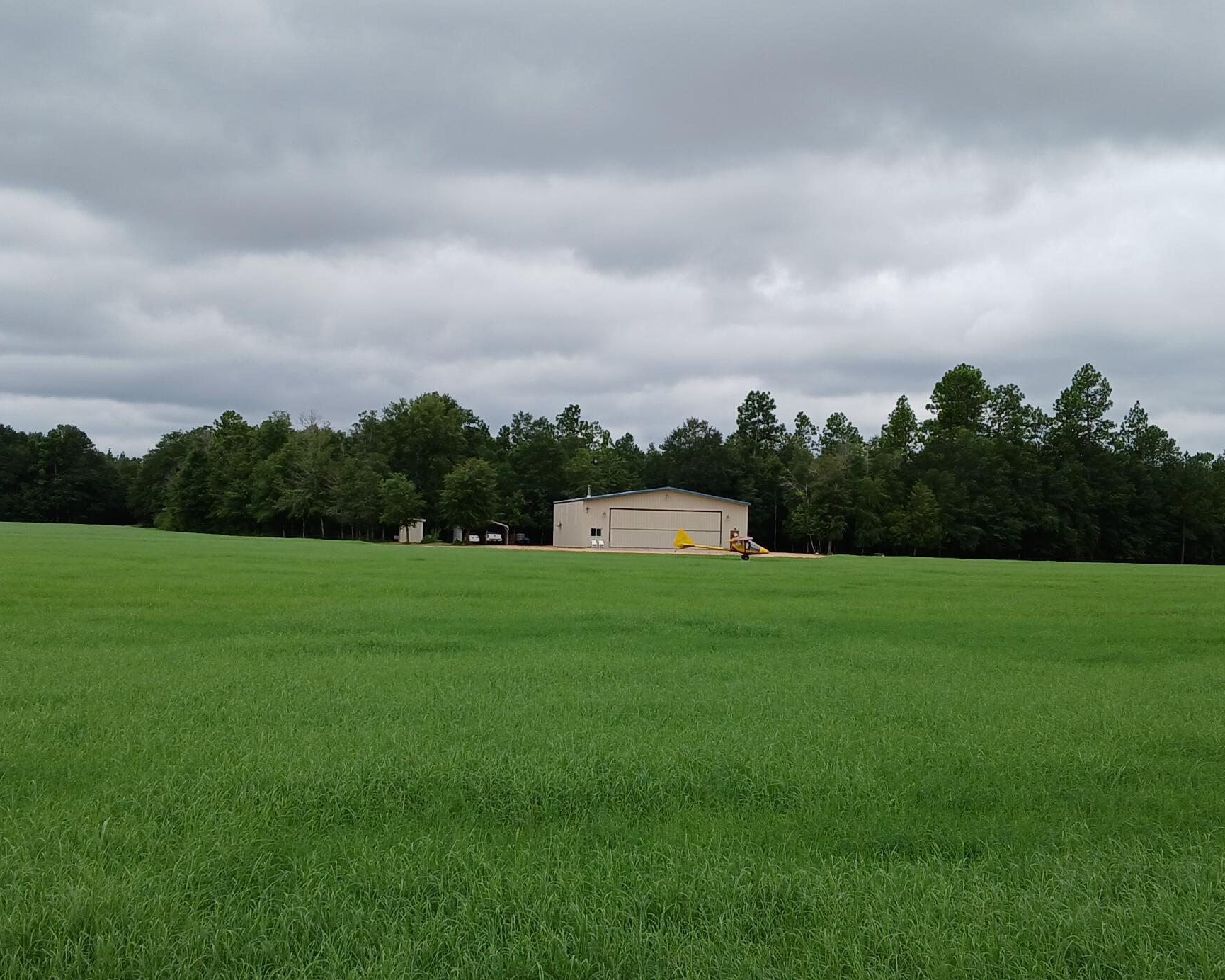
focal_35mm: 44
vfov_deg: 34.1
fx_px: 1595
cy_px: 504
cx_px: 606
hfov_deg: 42.0
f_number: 1.8
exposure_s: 1/642
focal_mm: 3.98
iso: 20
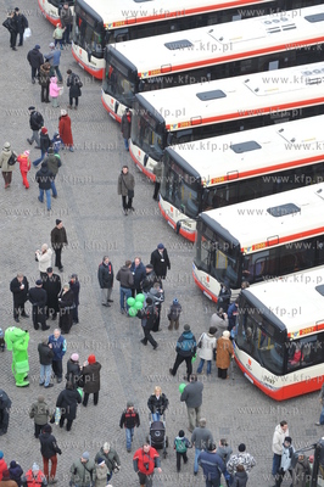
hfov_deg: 10.5
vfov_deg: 15.8
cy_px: 244
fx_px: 1758
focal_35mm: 130
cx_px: 162
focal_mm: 130
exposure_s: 1/250
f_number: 8
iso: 640
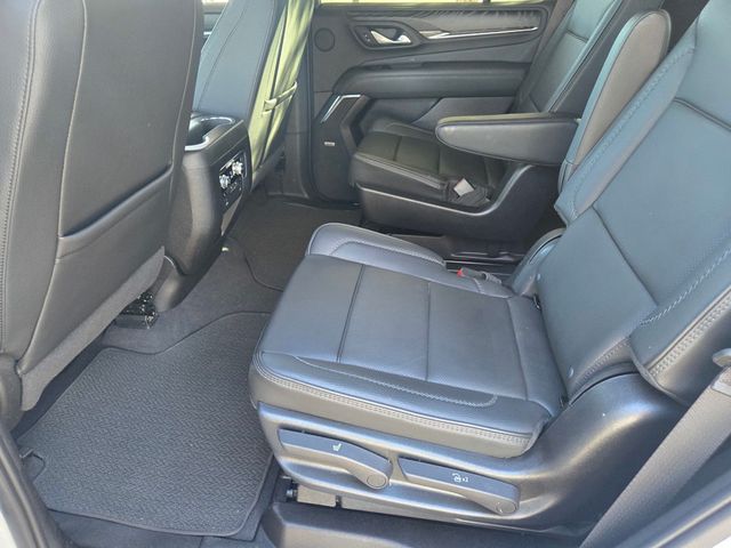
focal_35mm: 23
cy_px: 274
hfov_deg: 73.9
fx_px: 486
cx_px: 366
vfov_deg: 58.9
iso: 640
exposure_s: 1/120
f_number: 1.8
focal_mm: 5.4
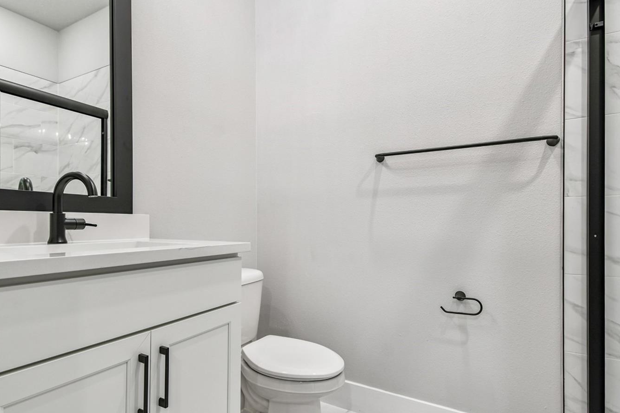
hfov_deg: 90.0
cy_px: 231
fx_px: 310
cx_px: 308
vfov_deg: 67.1
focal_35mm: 18
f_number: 7.1
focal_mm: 10
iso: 100
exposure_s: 1/10
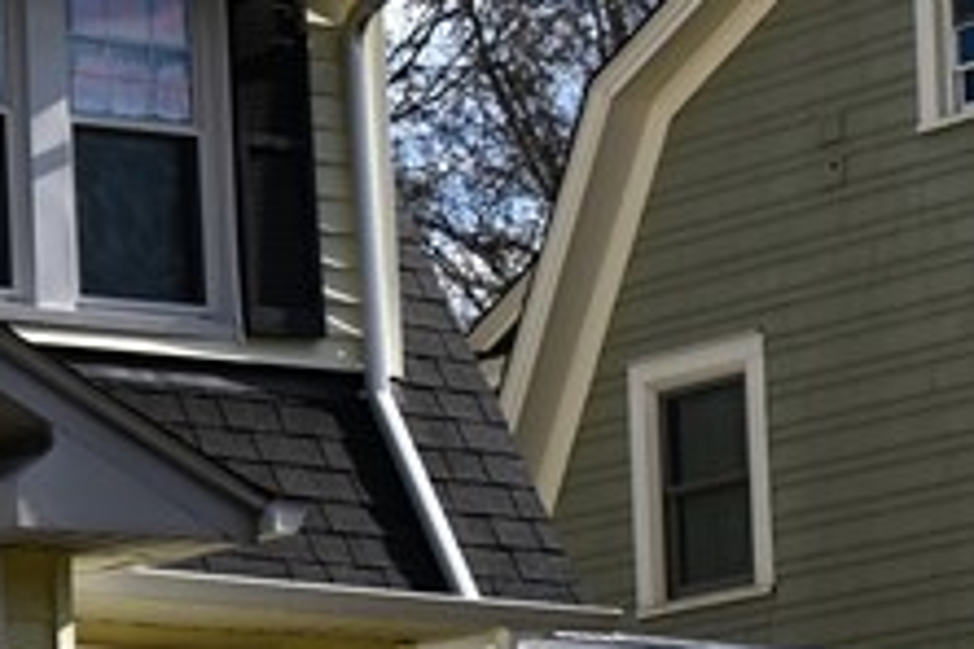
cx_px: -724
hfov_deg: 10.0
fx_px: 5302
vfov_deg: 7.0
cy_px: 460
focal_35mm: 196
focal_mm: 27
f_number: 10
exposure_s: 1/400
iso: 100
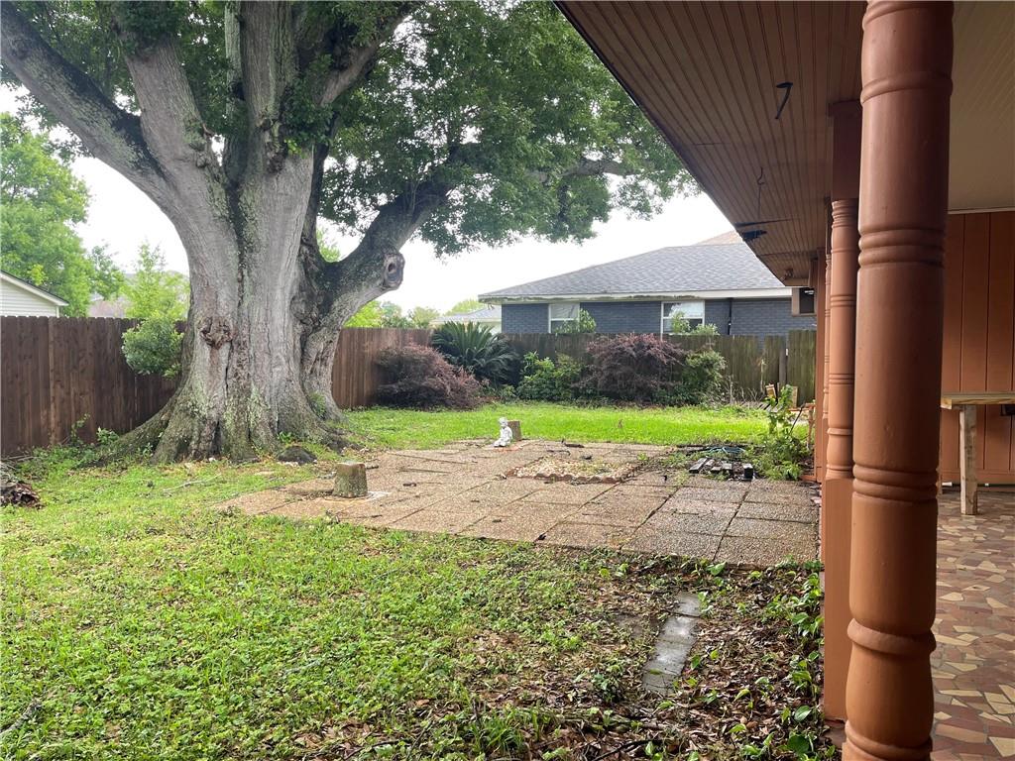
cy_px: 380
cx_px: 508
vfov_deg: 54.9
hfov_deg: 69.4
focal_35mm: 25
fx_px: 733
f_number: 1.6
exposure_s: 1/121
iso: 32
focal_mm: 5.1
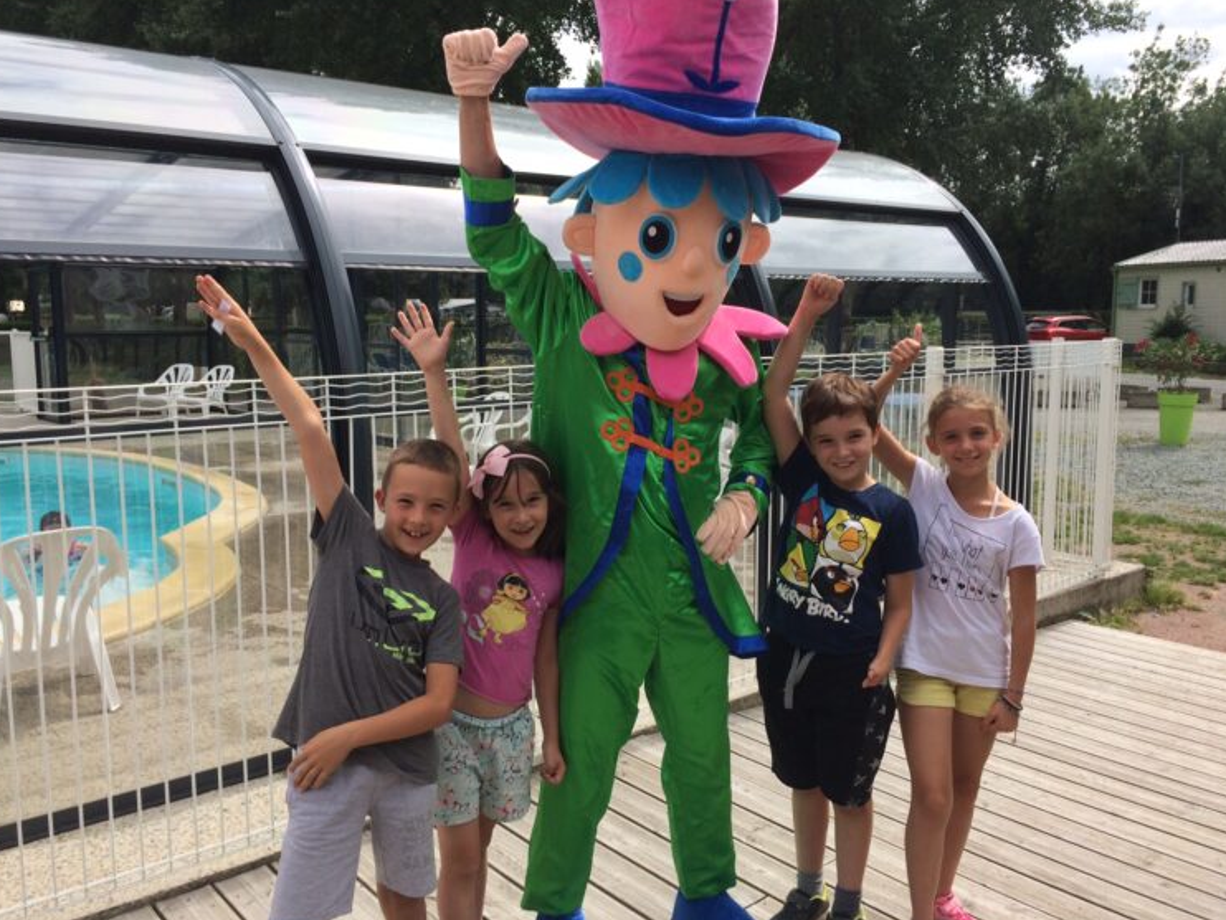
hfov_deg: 59.9
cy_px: 458
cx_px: 611
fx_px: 1063
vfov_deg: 46.8
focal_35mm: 30
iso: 32
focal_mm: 4.15
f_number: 2.2
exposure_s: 1/2053
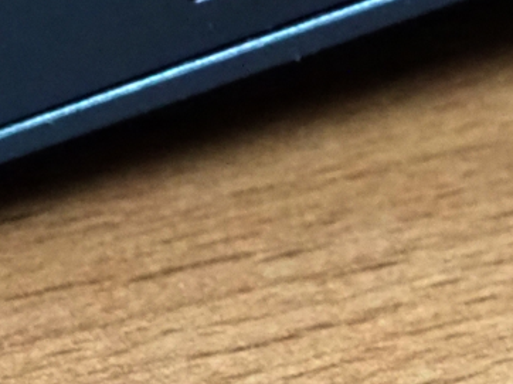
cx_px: 136
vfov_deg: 2.3
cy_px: -103
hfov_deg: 3.1
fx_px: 9434
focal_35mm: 637
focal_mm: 60
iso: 6400
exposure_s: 1/30
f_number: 5.6
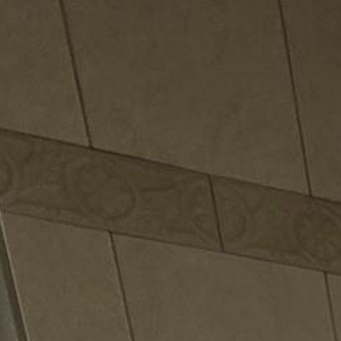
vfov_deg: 11.7
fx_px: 1048
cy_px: 982
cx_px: 1022
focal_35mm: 94
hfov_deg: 11.3
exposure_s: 1/151
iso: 40
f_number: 1.9
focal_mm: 2.2
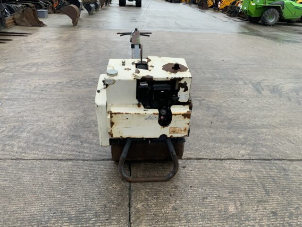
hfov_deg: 61.7
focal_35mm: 29
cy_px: 114
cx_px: 151
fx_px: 253
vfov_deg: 48.2
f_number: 1.8
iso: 25
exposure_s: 1/122
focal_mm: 3
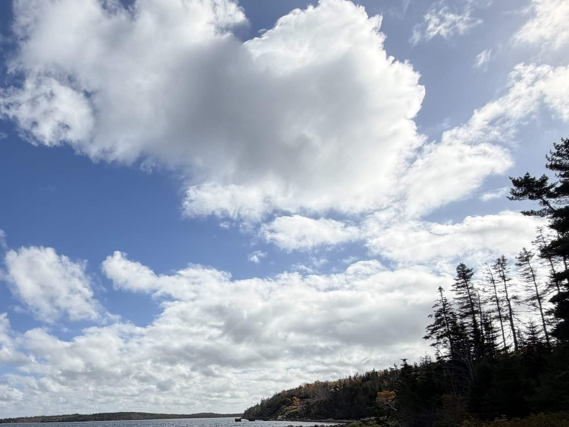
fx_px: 427
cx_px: 69
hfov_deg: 58.7
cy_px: 352
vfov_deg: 49.4
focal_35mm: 26
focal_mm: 2.22
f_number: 2.2
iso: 20
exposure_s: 1/1698
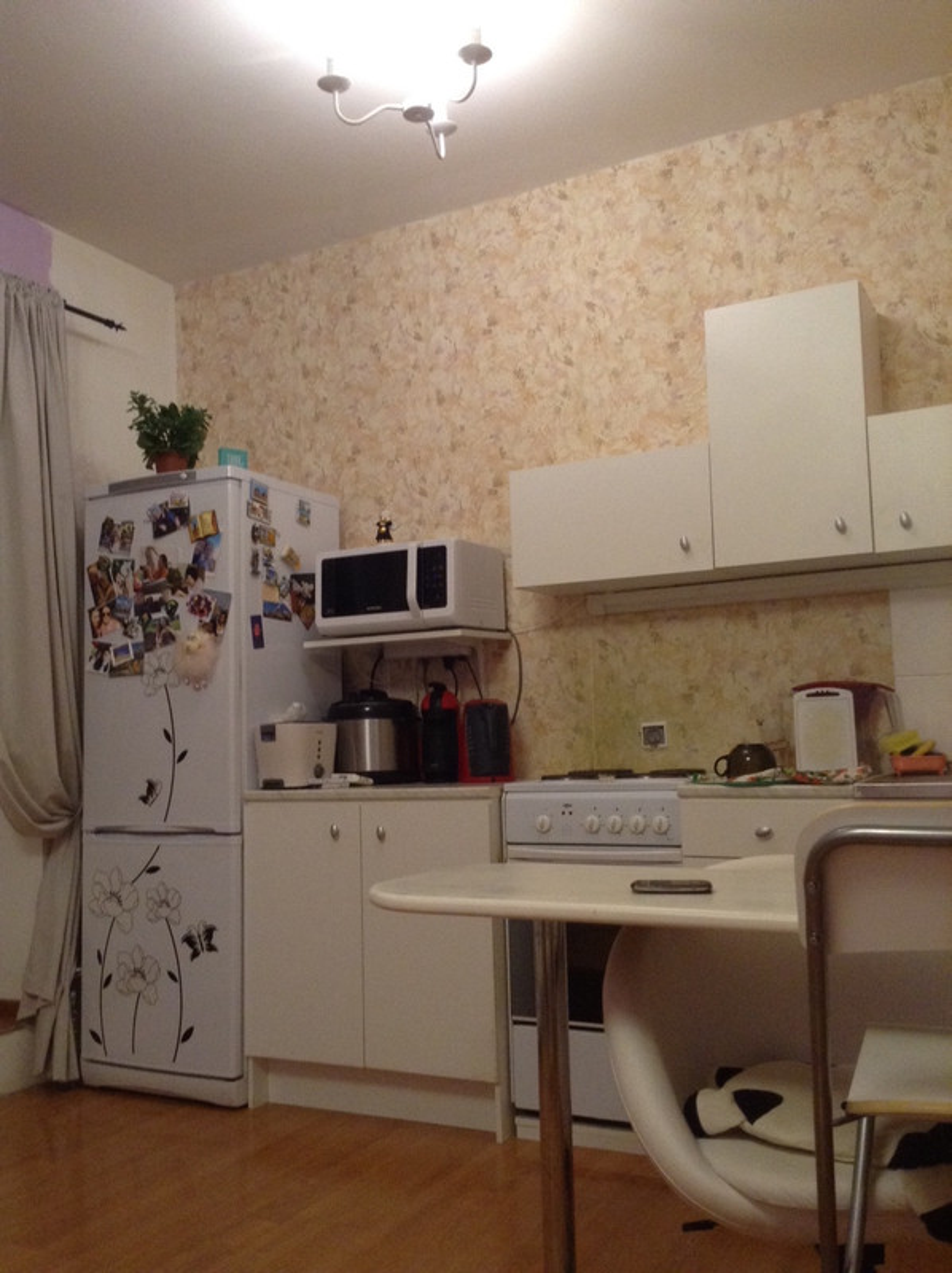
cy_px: 636
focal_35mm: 33
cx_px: 476
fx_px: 1213
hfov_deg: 42.9
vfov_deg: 55.4
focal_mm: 3.3
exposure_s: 1/24
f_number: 2.4
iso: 160
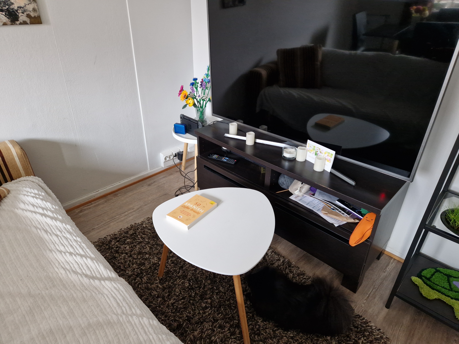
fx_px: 305
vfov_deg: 58.9
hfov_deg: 73.9
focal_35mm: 23
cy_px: 172
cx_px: 230
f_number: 1.8
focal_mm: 5.4
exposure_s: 1/50
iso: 500
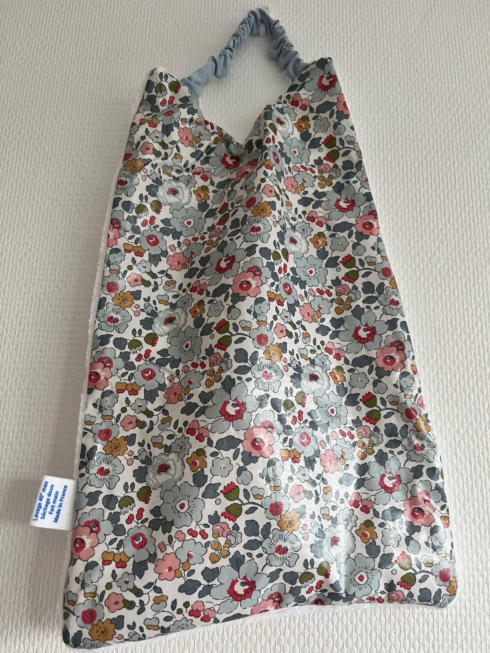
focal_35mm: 26
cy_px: 326
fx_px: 491
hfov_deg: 53.1
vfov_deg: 67.3
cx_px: 245
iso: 125
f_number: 1.6
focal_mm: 5.1
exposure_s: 1/96
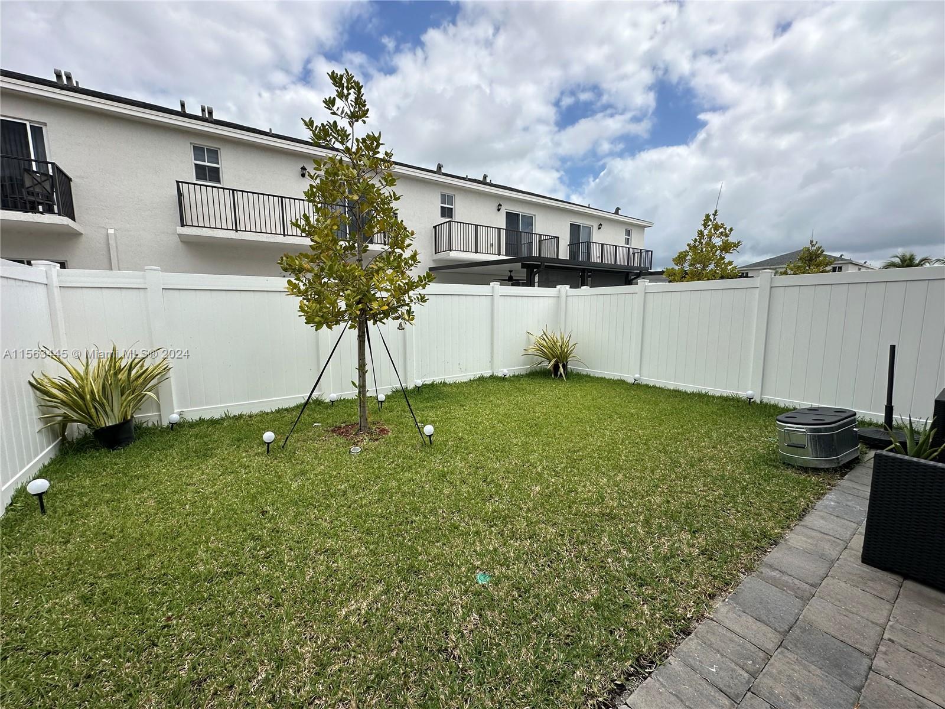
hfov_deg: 102.1
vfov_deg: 85.7
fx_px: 382
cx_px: 472
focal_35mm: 14
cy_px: 354
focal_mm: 2.22
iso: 50
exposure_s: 1/2304
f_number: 2.2
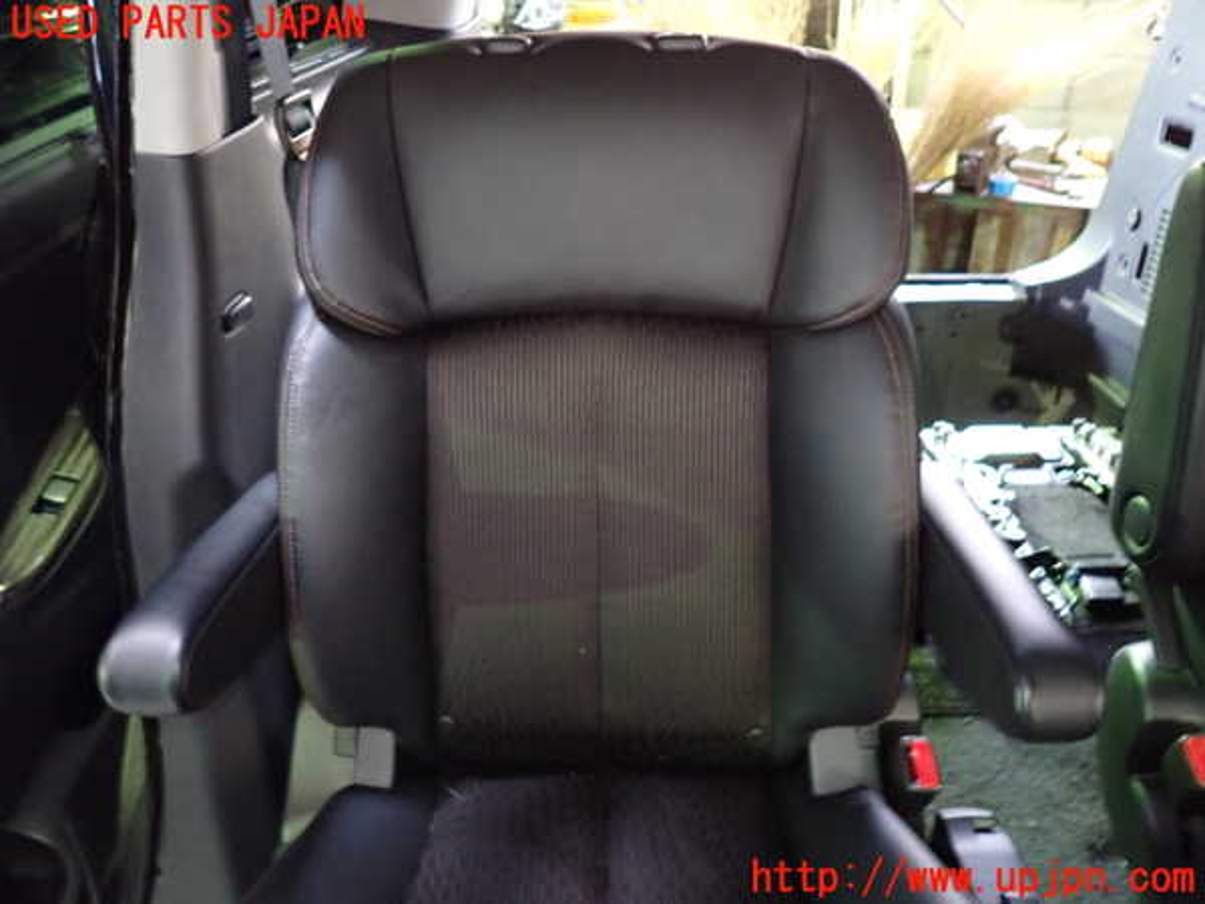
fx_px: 870
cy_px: 452
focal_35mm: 25
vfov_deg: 54.9
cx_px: 602
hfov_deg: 69.4
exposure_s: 1/15
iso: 800
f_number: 2
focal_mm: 4.5
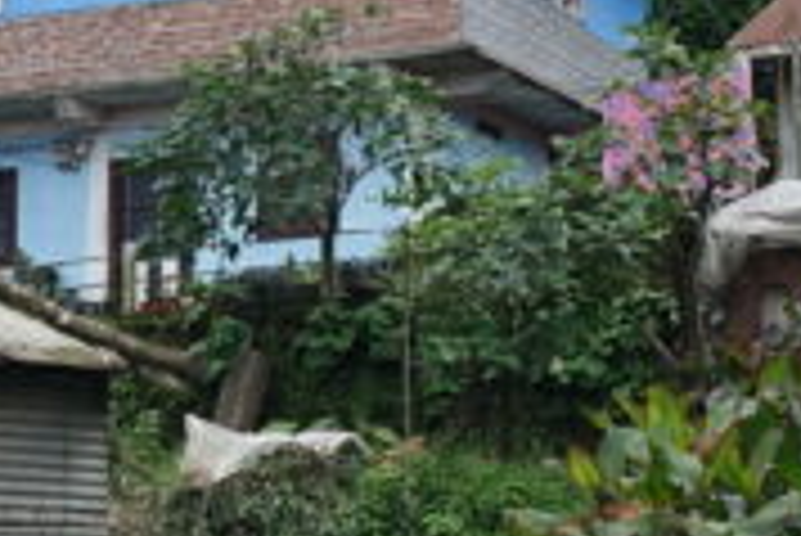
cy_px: 164
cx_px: 351
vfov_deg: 9.9
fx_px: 3073
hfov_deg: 14.8
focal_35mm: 138
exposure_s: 1/200
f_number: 3.5
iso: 125
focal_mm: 8.8
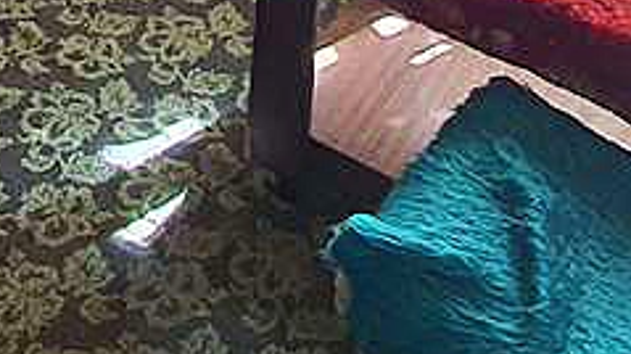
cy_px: -794
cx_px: -5
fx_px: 1488
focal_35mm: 89
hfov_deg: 22.9
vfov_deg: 9.6
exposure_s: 1/50
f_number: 2.2
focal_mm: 1.8
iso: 50
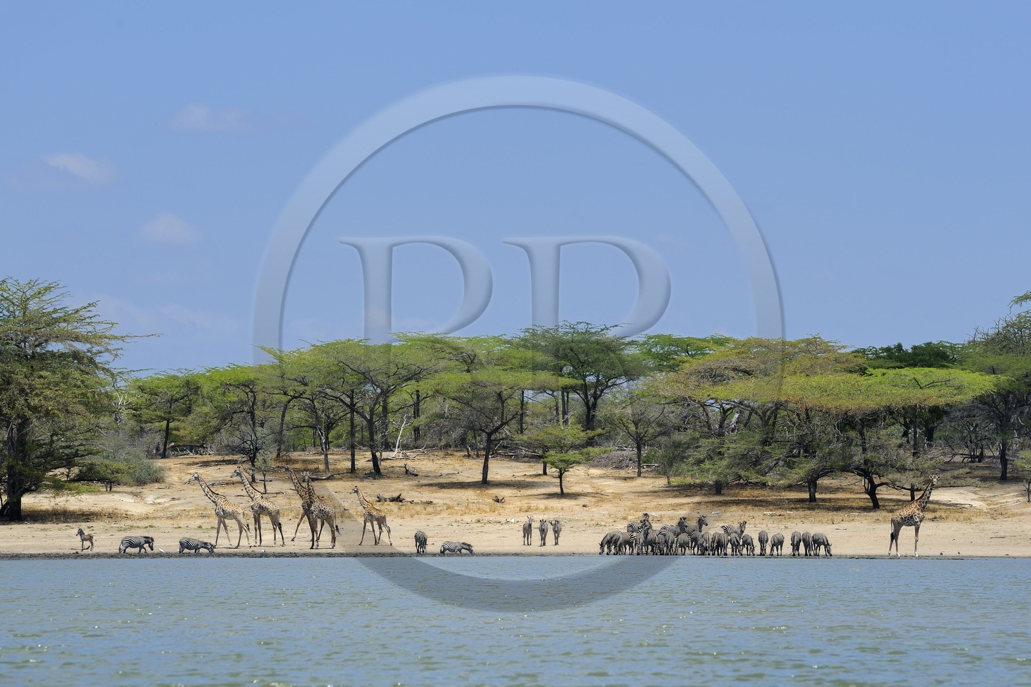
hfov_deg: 10.3
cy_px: 344
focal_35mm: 200
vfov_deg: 6.9
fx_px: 5726
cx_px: 516
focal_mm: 200
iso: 200
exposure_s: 1/400
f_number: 9
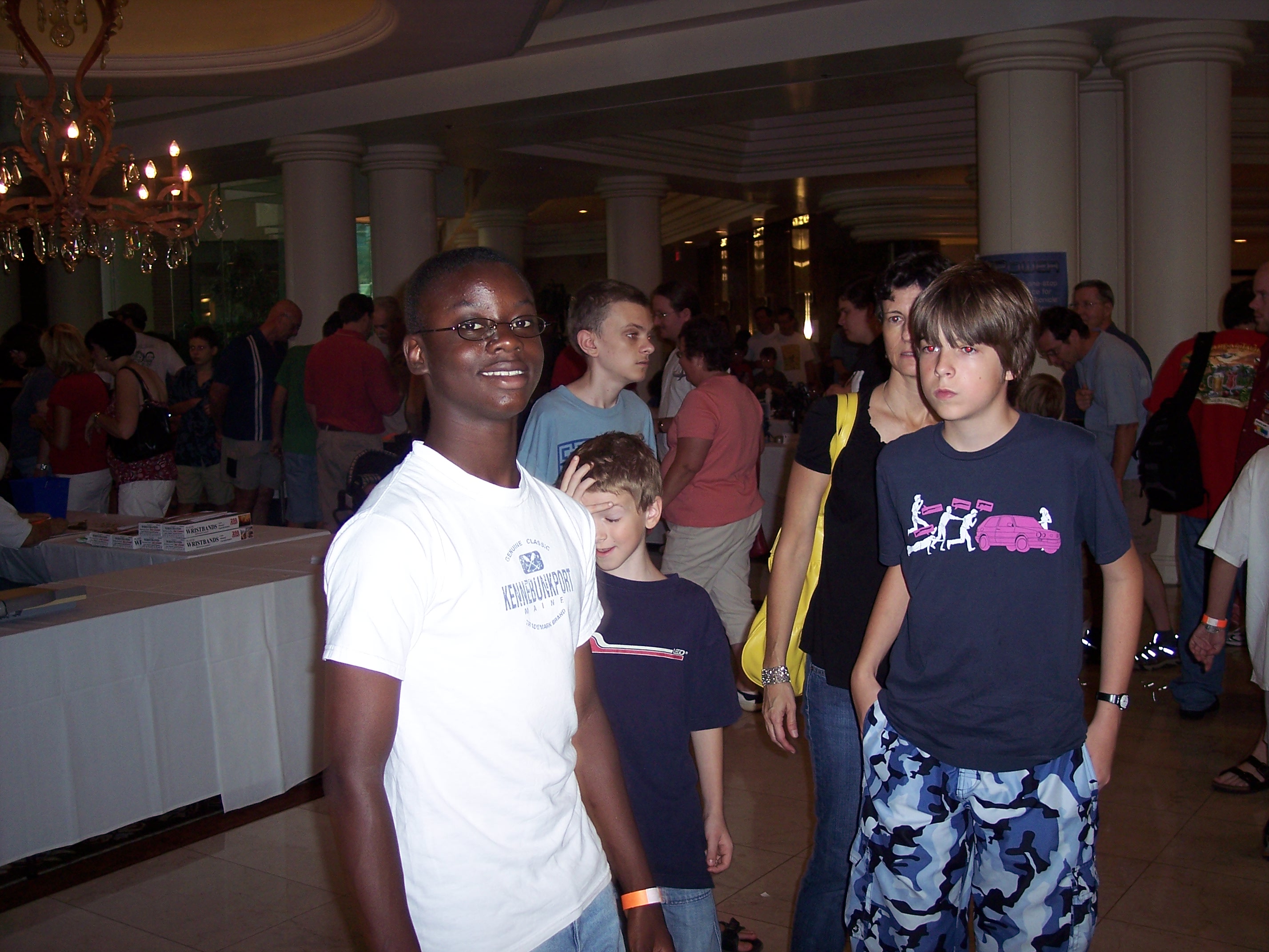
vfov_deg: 36.8
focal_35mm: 39
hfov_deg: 47.9
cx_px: 634
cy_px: 476
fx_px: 1430
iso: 100
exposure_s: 1/60
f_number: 2.8
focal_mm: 8
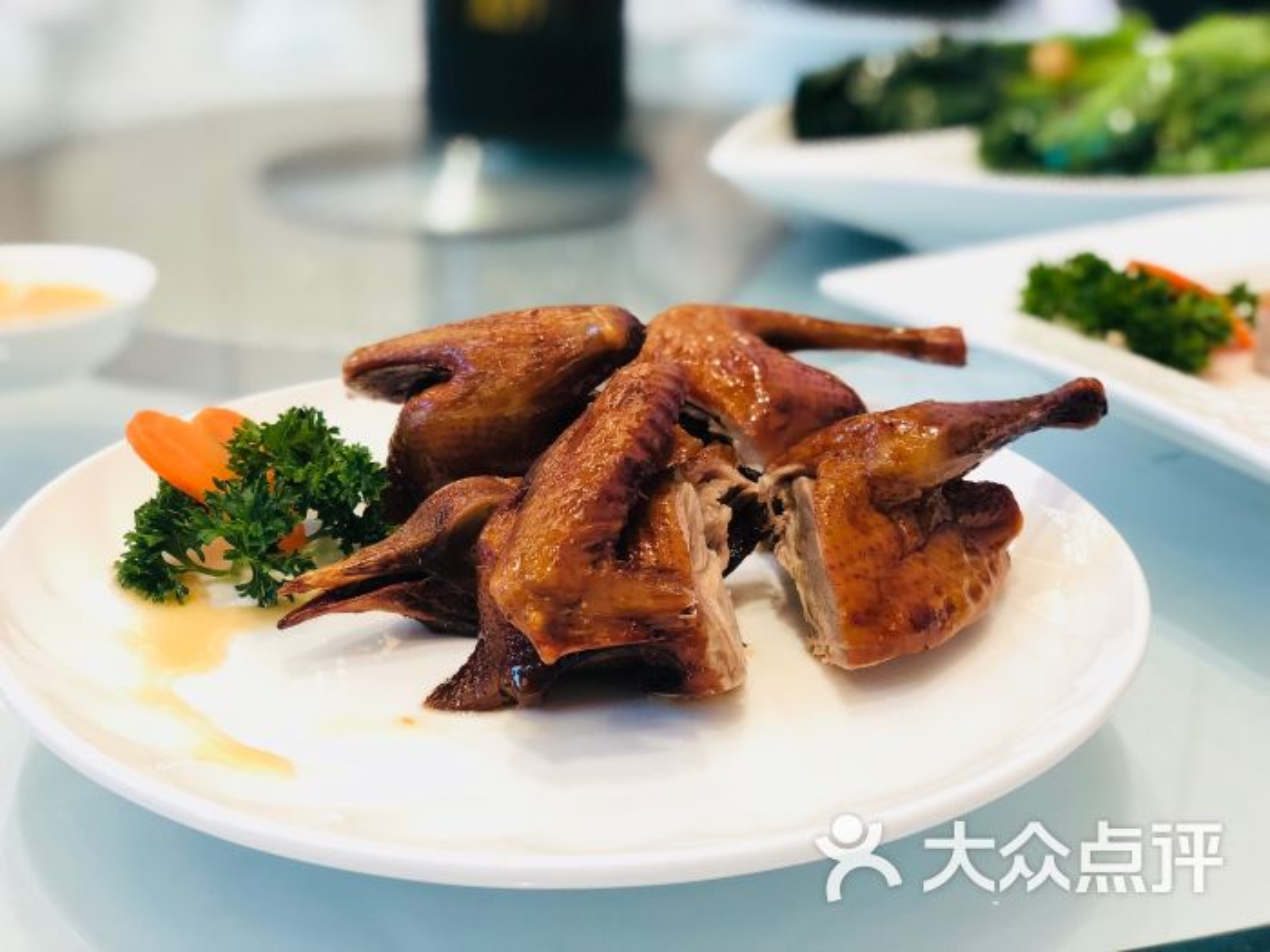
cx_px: 635
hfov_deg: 36.8
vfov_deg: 28.0
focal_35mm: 52
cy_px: 476
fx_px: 1908
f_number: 2.4
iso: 100
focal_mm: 6
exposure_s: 1/50
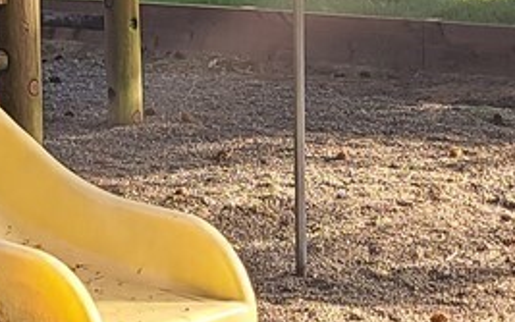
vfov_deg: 8.0
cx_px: 6
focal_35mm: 159
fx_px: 2232
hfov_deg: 13.0
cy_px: -274
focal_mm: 7
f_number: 1.8
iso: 25
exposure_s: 1/120
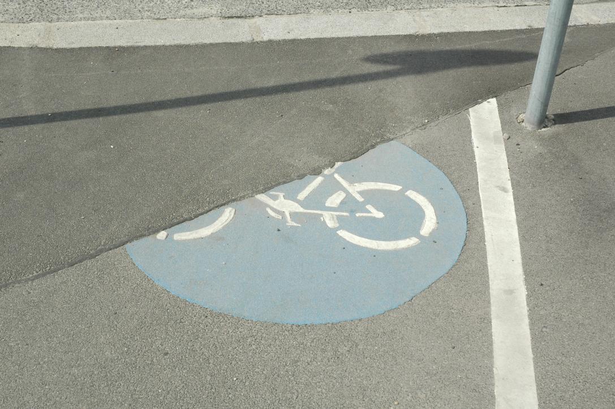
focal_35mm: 52
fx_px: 896
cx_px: 308
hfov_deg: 37.9
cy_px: 204
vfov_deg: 25.7
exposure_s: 1/400
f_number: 10
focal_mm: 35
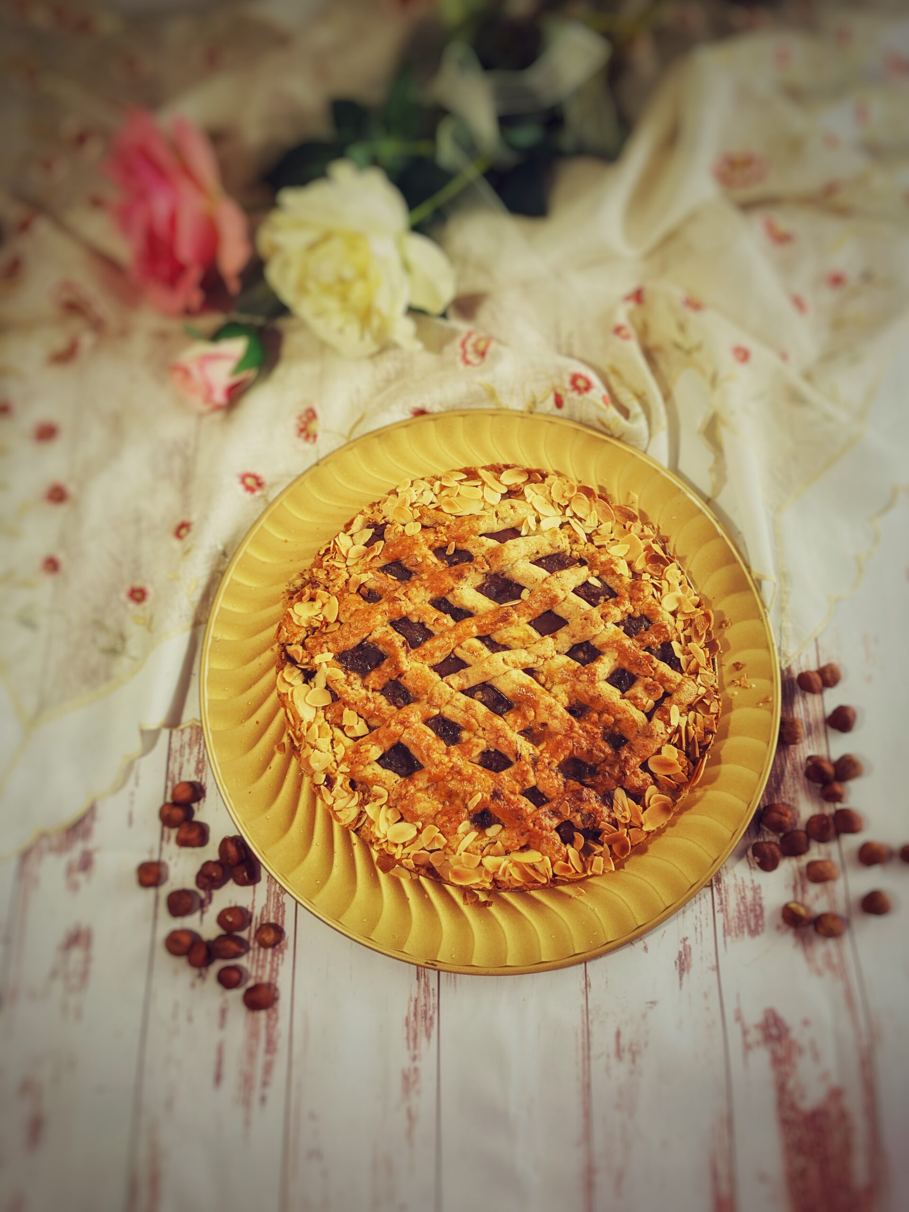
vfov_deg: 63.4
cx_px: 454
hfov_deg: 49.7
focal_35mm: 28
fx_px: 980
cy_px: 606
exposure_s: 1/100
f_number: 1.8
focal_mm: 3.99
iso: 80
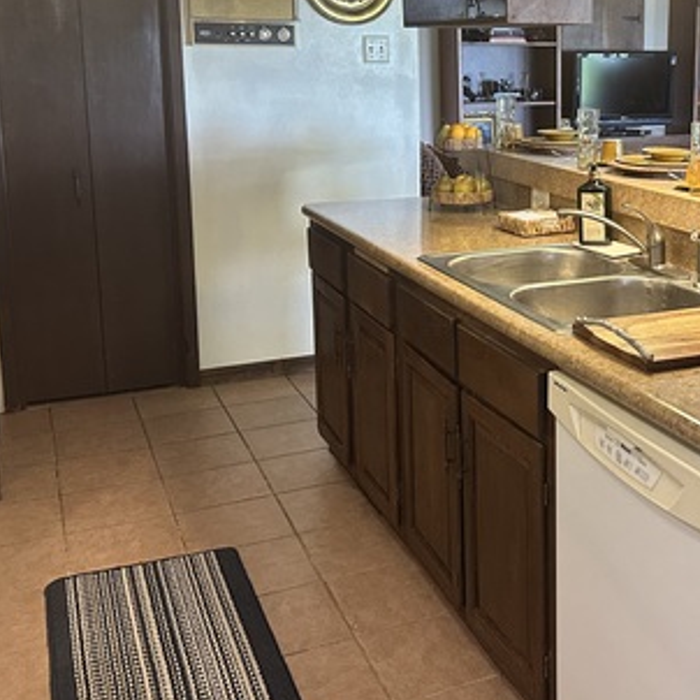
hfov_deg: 36.2
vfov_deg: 37.2
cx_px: 570
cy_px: 248
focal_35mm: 45
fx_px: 1030
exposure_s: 1/60
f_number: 1.78
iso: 400
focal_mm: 6.86
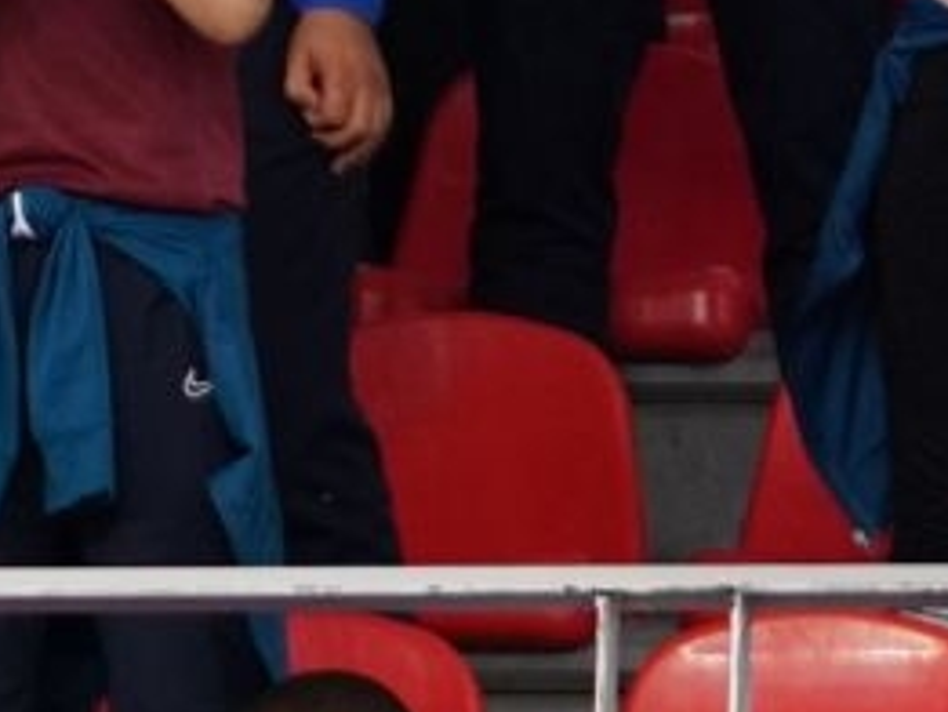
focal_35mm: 790
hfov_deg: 2.5
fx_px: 21645
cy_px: 287
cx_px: -1881
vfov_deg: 1.9
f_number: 2.8
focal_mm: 119
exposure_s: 1/1000
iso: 2500
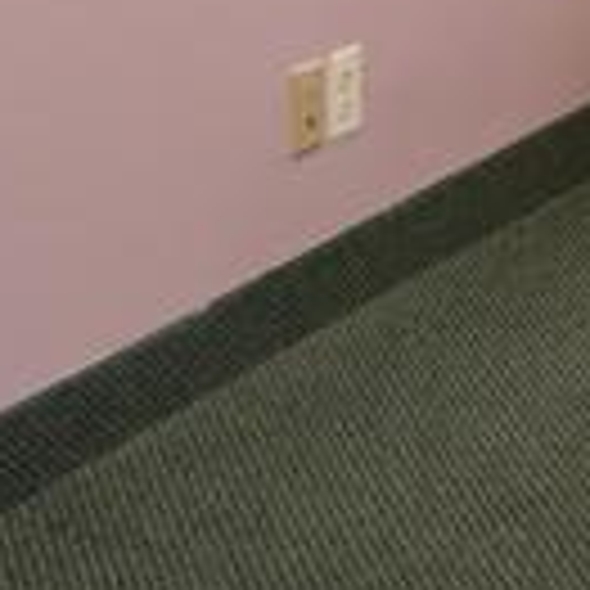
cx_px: 842
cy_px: -140
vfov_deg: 11.4
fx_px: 2892
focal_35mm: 150
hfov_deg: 11.3
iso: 400
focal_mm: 20
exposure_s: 1/80
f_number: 3.8
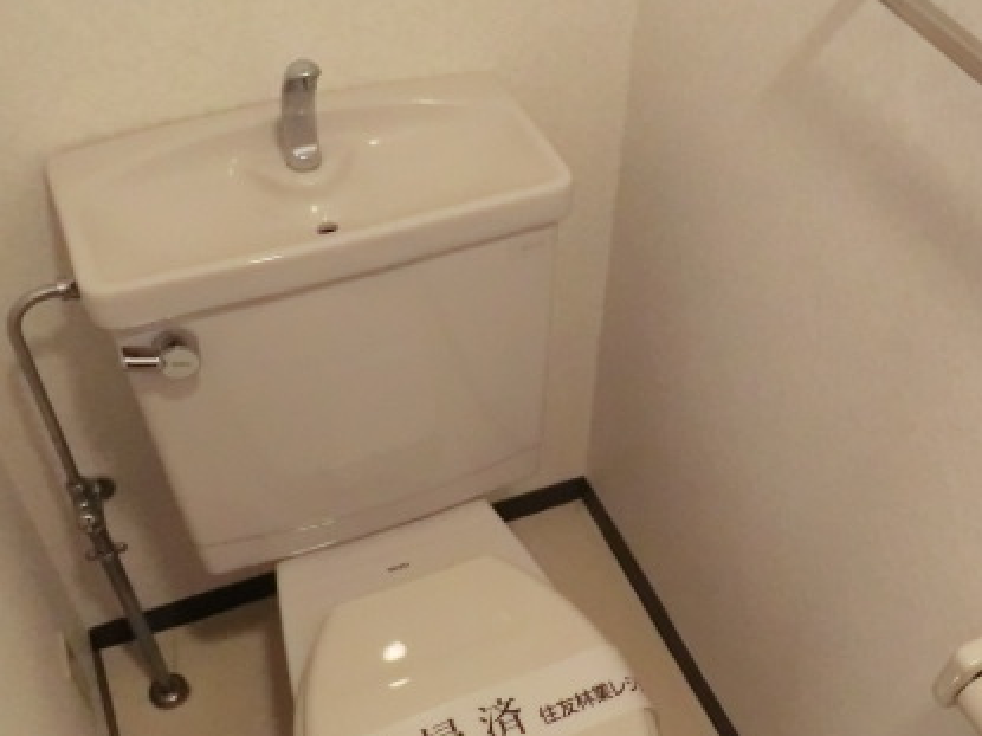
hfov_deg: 49.7
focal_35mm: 37
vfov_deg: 38.2
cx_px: 606
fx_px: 1049
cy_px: 488
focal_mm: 4.3
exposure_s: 1/30
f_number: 3.2
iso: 800
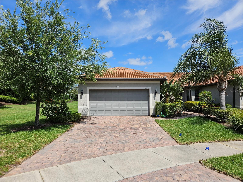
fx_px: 161
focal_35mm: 23
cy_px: 91
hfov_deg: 73.9
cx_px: 122
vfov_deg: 58.9
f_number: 1.8
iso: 25
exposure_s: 1/2693
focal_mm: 5.4
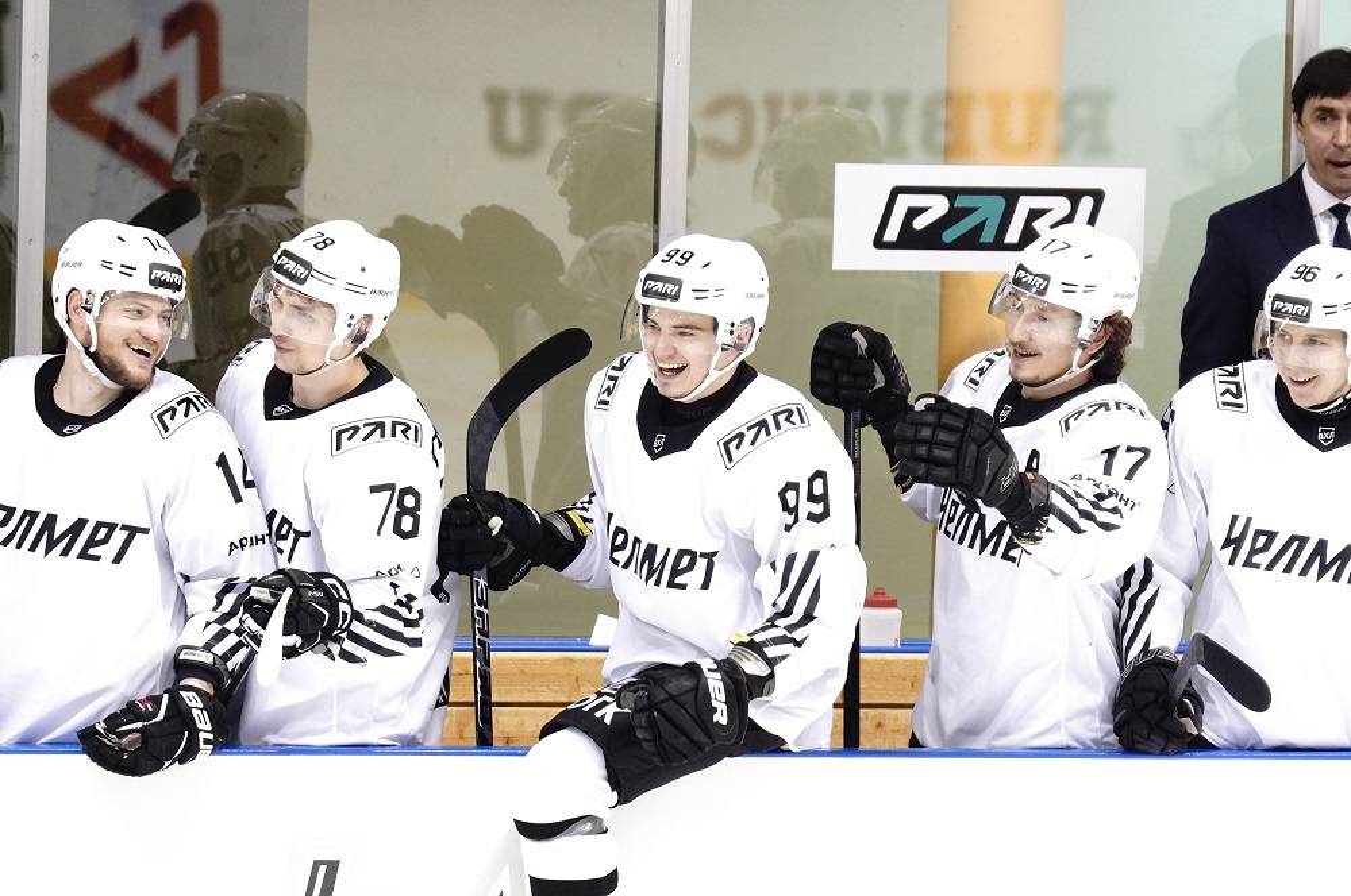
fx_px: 17540
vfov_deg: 2.9
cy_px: 448
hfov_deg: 4.4
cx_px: 676
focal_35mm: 468
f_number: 6.3
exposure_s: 1/200
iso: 4000
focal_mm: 312
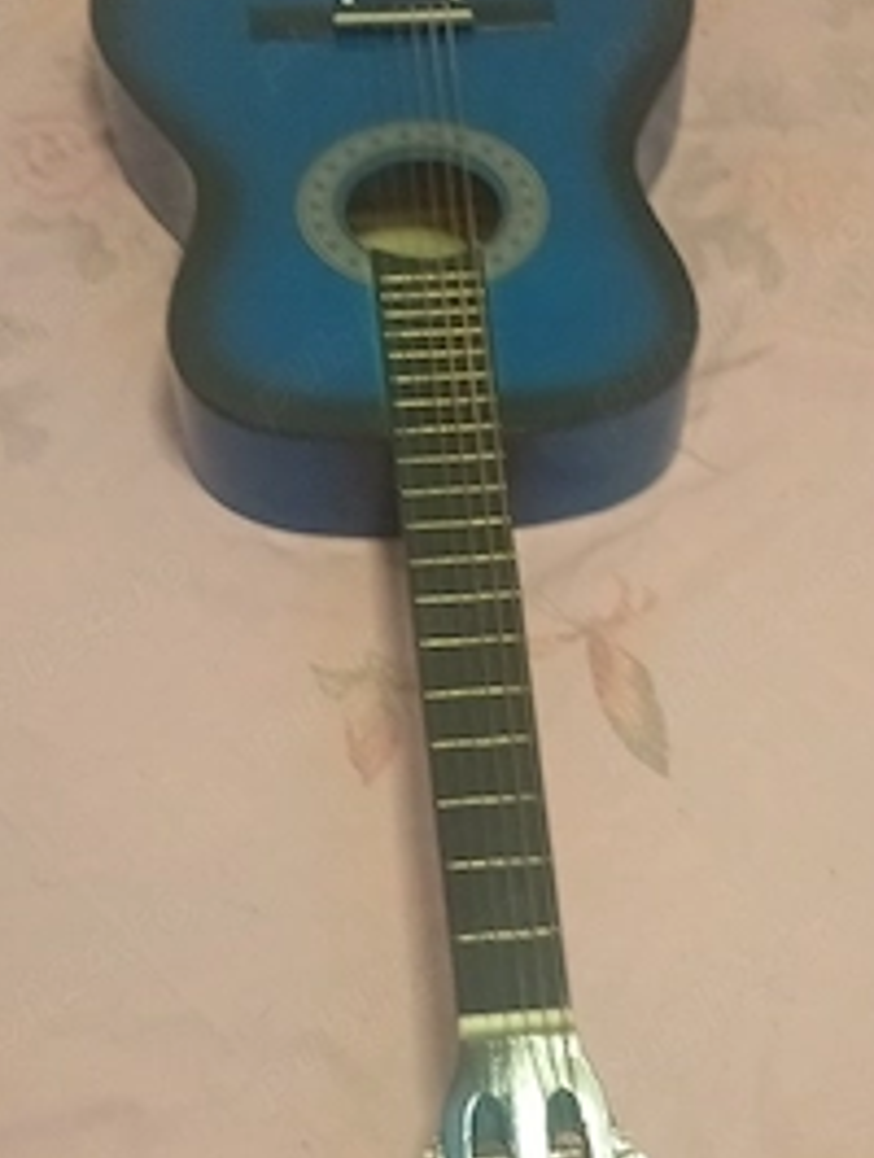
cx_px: 476
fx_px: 1911
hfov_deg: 25.7
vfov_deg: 33.6
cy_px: 704
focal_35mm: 57
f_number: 1.8
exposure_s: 1/33.3
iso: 568
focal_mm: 3.84
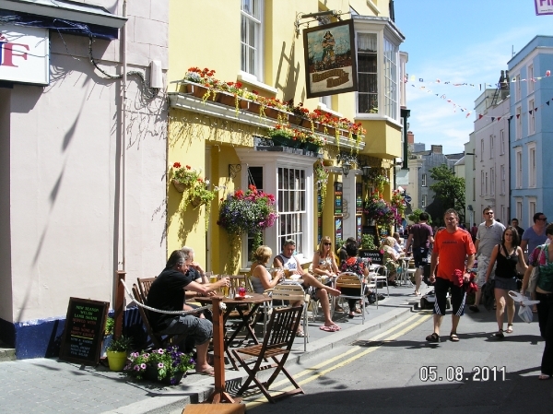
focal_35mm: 38
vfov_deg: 37.7
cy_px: 207
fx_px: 607
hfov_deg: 49.0
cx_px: 276
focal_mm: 7.8
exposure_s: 1/350
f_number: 5.6
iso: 100
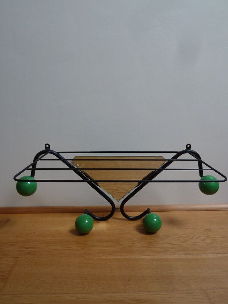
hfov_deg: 46.8
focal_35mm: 30
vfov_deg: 60.0
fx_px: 263
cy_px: 152
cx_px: 114
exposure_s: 1/30
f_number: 3.4
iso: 160
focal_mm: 5
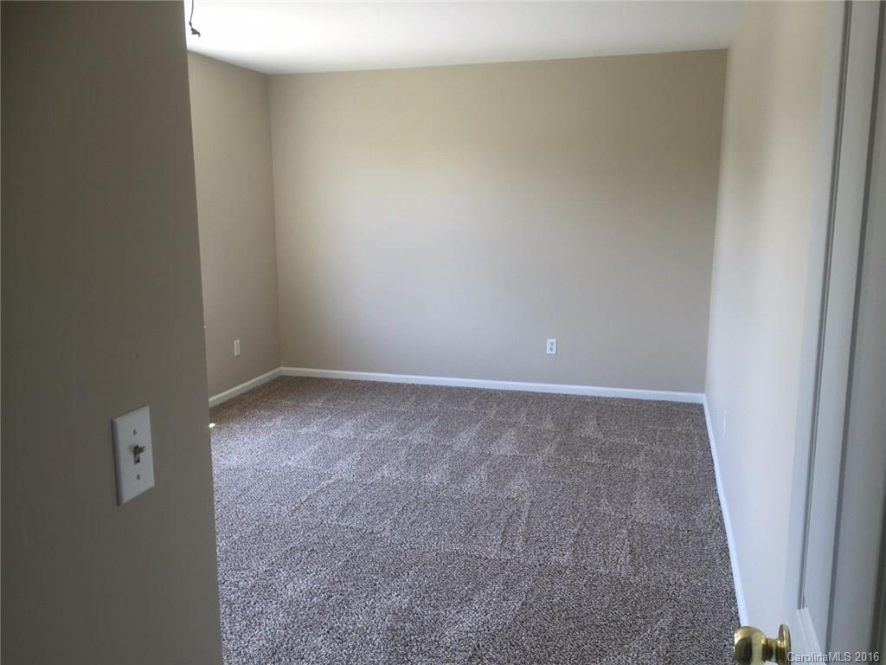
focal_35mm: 29
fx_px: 742
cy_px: 332
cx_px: 443
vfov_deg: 48.2
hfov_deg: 61.7
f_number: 2.2
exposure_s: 1/60
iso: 32
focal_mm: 4.15
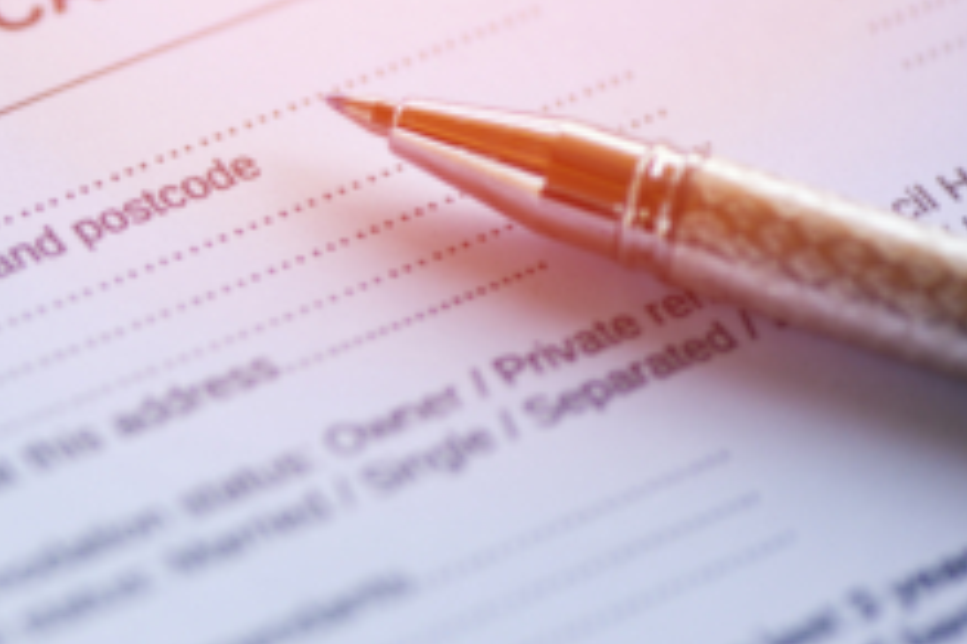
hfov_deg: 8.5
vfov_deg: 5.7
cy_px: 110
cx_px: -75
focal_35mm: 240
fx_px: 6446
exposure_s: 1/1000
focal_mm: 105
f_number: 4
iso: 160
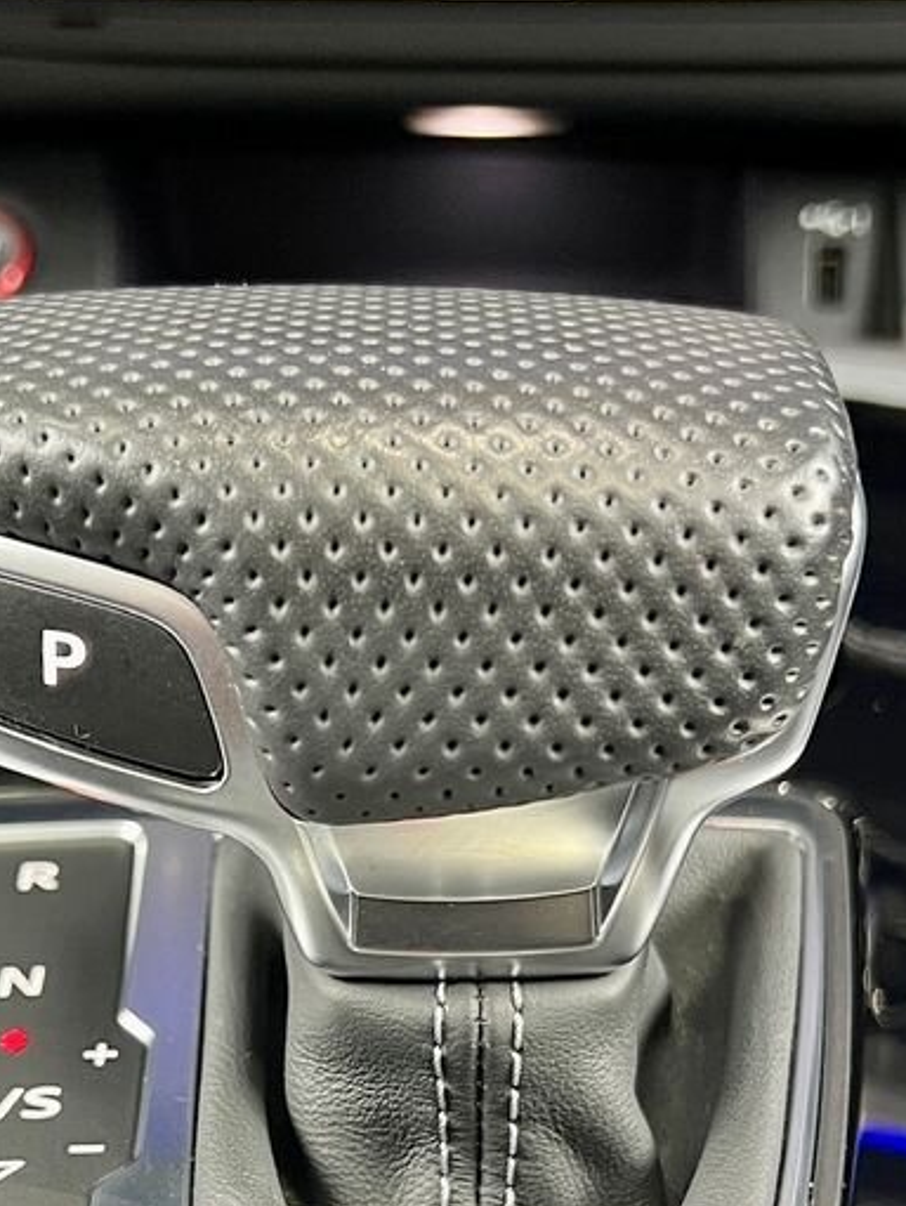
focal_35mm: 61
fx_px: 2126
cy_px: 1050
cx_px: 347
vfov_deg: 30.5
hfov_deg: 24.0
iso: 250
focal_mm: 5.7
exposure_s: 1/50
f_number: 1.5
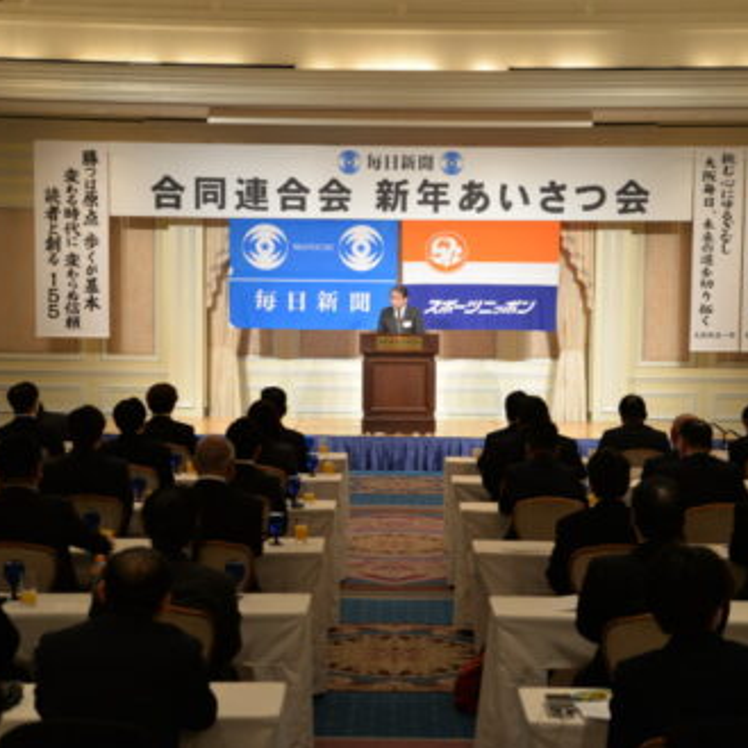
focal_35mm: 62
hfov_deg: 27.7
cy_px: 377
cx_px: 393
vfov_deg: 27.7
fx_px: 1516
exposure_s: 1/50
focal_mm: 48
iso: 800
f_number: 4.2
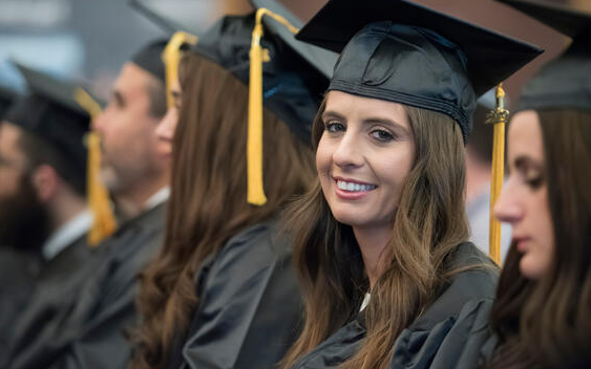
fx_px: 2481
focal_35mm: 154
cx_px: 295
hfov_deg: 13.6
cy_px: 175
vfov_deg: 8.5
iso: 6400
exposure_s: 1/160
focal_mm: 150
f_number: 2.8
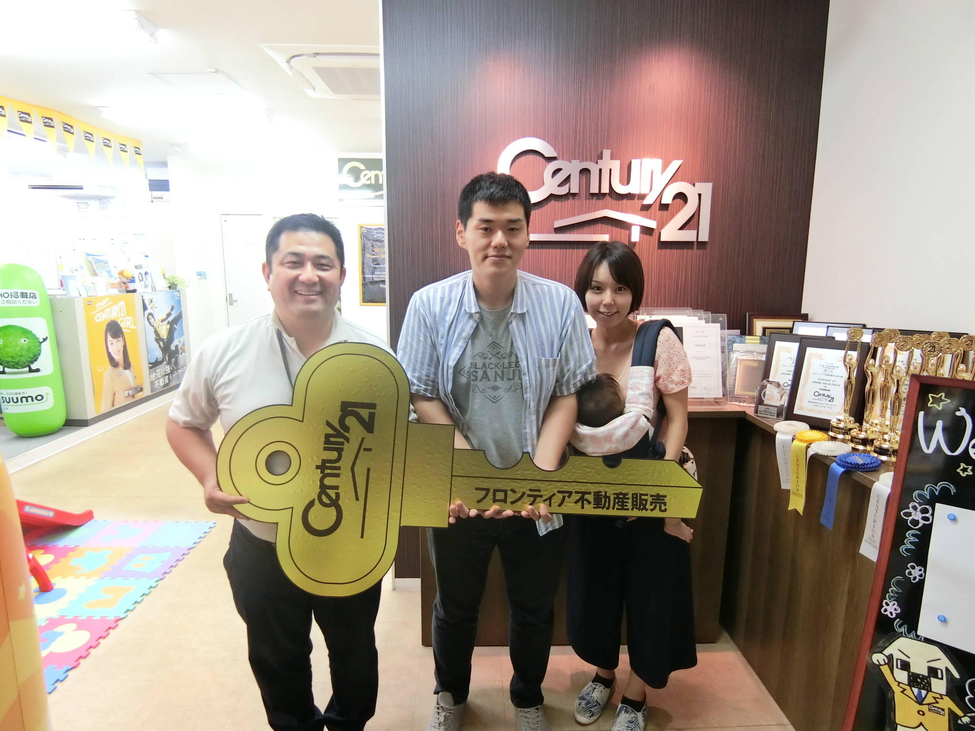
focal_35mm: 19
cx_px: 488
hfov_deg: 84.7
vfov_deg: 68.7
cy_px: 366
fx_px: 535
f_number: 2.7
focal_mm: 4.06
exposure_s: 1/50
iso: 400
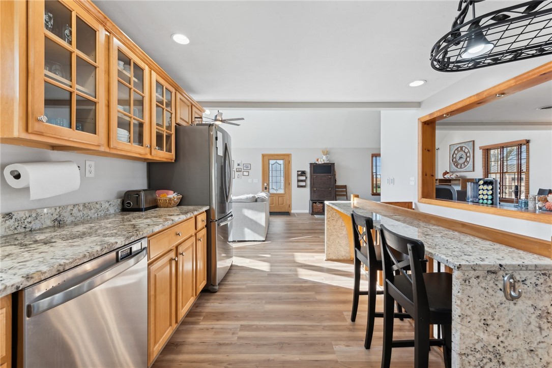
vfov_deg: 81.2
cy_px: 184
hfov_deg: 104.2
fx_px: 215
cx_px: 276
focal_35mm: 14
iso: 50
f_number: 11
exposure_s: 1/13
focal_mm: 14
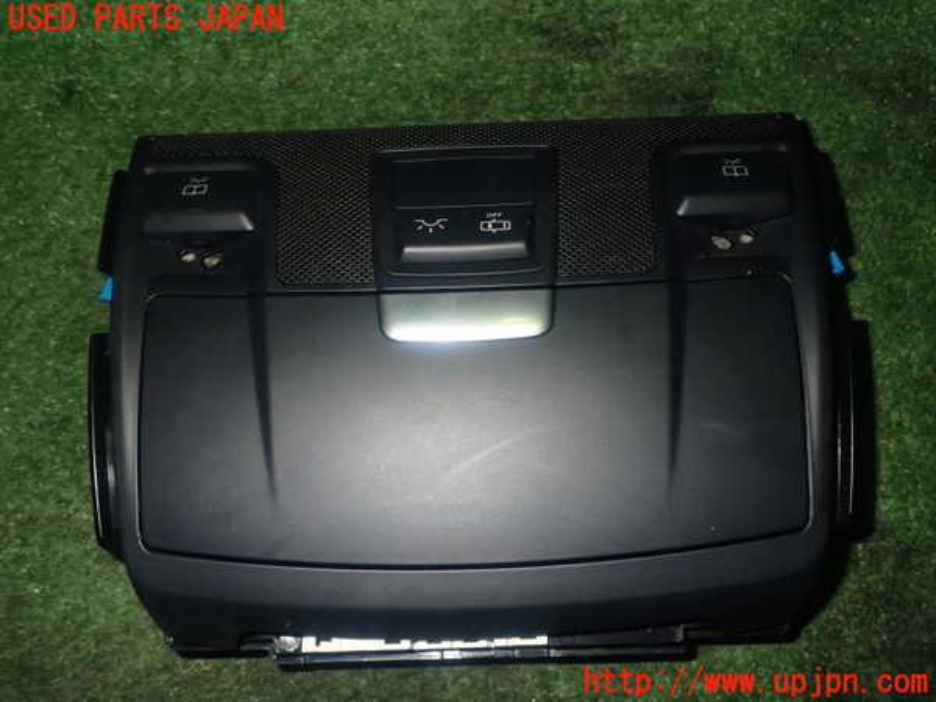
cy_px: 351
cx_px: 468
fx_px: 865
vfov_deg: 44.2
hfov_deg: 56.8
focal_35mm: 32
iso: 320
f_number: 7.1
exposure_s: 1/30
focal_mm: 5.79
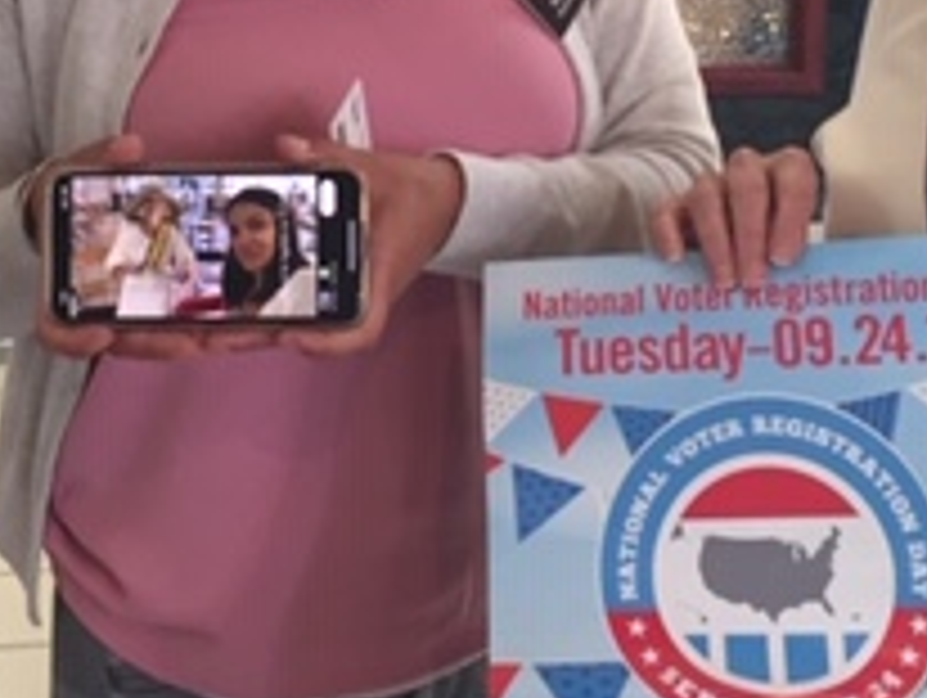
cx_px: 338
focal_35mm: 90
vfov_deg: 16.1
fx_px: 2413
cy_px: 14
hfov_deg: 21.7
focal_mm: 4.15
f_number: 2.2
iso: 100
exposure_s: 1/30
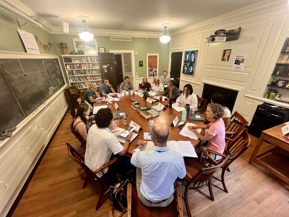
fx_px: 109
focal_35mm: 13
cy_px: 108
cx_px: 144
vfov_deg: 89.9
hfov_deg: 106.2
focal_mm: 1.57
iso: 160
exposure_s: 1/60
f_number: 1.8
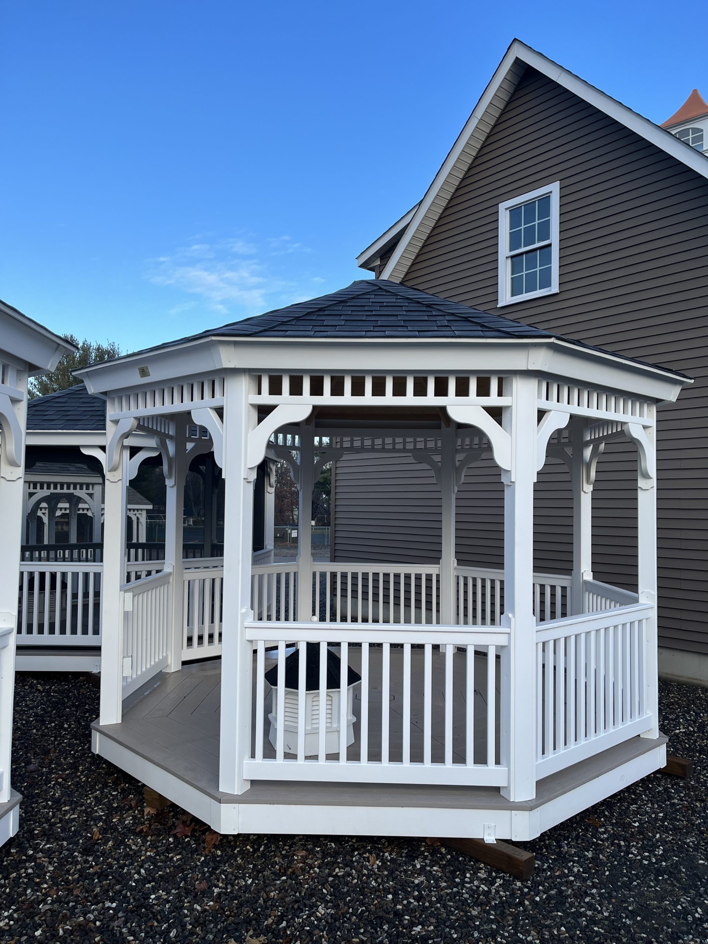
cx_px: 354
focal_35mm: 26
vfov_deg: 67.3
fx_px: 709
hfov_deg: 53.1
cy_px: 472
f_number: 1.6
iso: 50
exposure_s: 1/878
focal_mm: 5.1
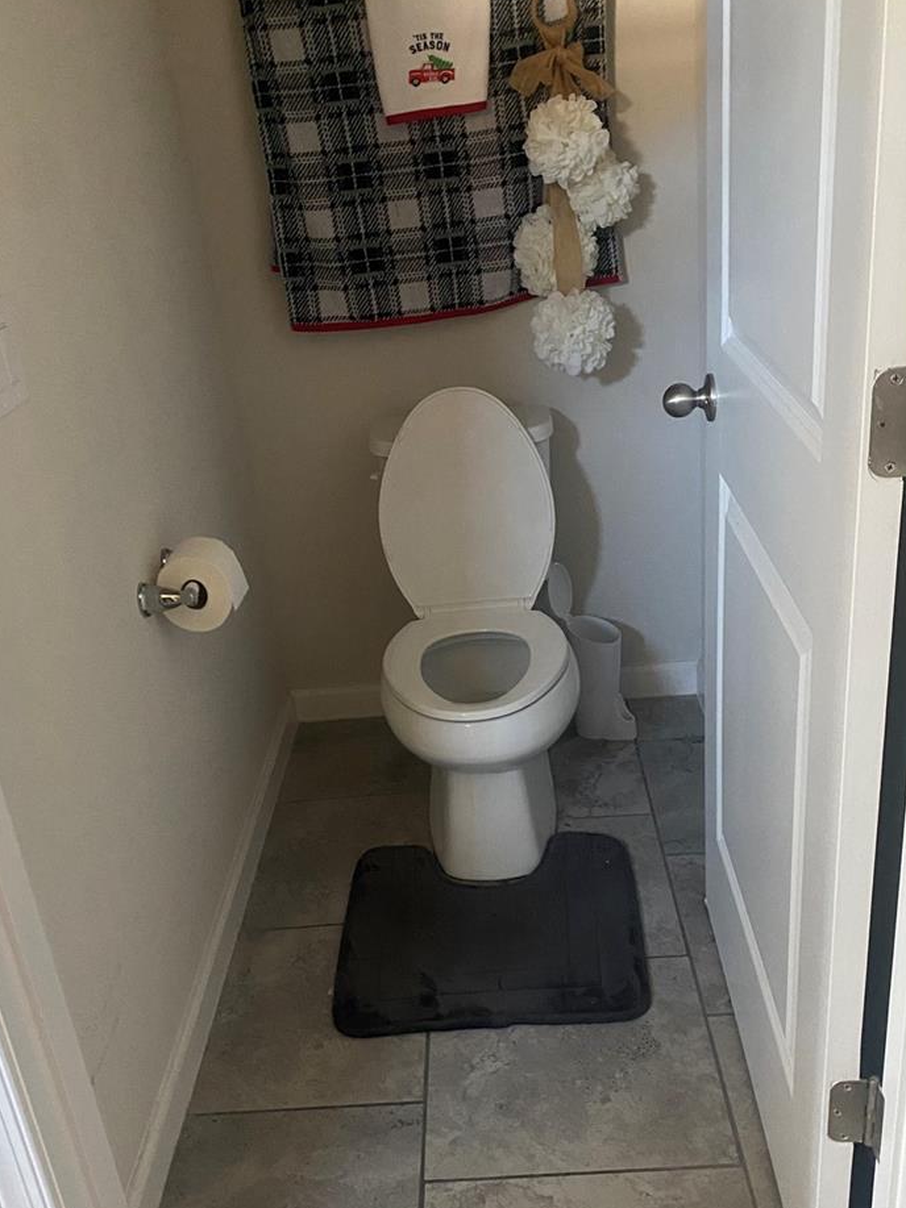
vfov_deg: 53.8
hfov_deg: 41.8
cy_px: 691
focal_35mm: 34
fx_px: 1187
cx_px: 436
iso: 640
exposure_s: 1/32
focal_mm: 4.25
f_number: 1.8
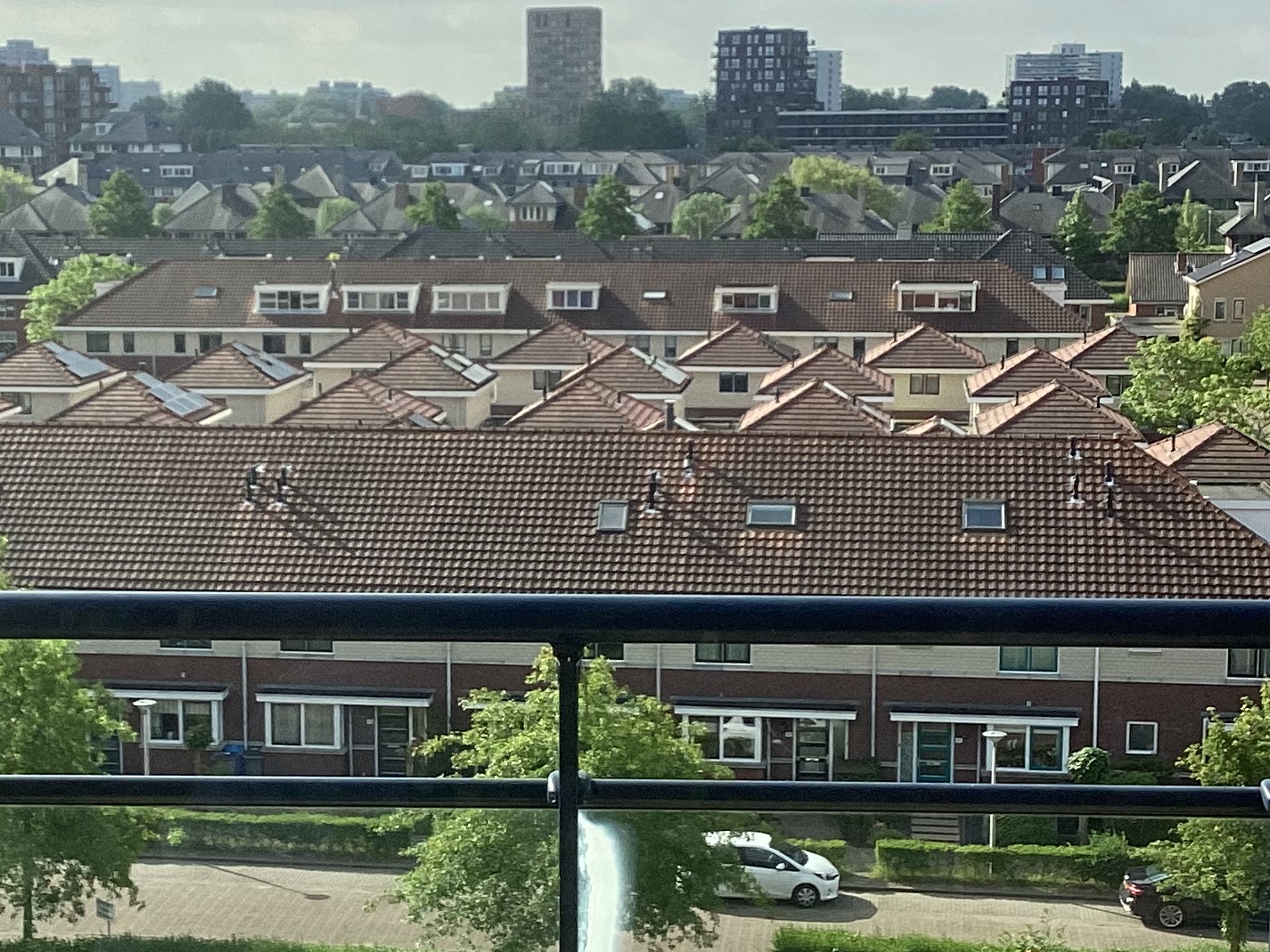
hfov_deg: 27.3
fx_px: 2605
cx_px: 459
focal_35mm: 71
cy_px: 557
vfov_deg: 20.7
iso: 25
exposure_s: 1/970
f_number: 2.4
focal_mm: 3.3
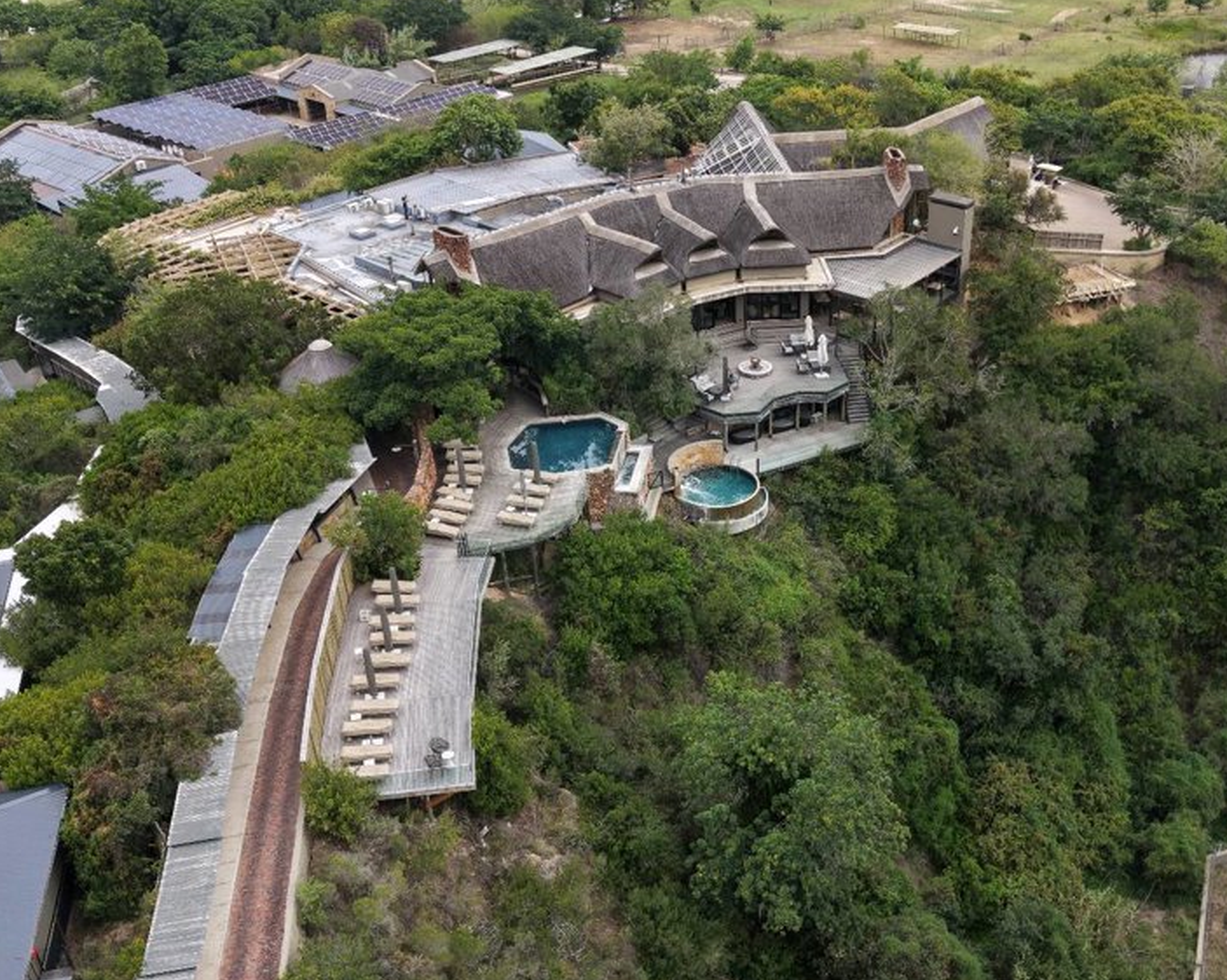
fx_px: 1452
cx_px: 761
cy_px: 630
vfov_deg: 37.0
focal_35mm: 40
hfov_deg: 45.4
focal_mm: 8.67
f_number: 1.8
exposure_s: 1/1250
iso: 140
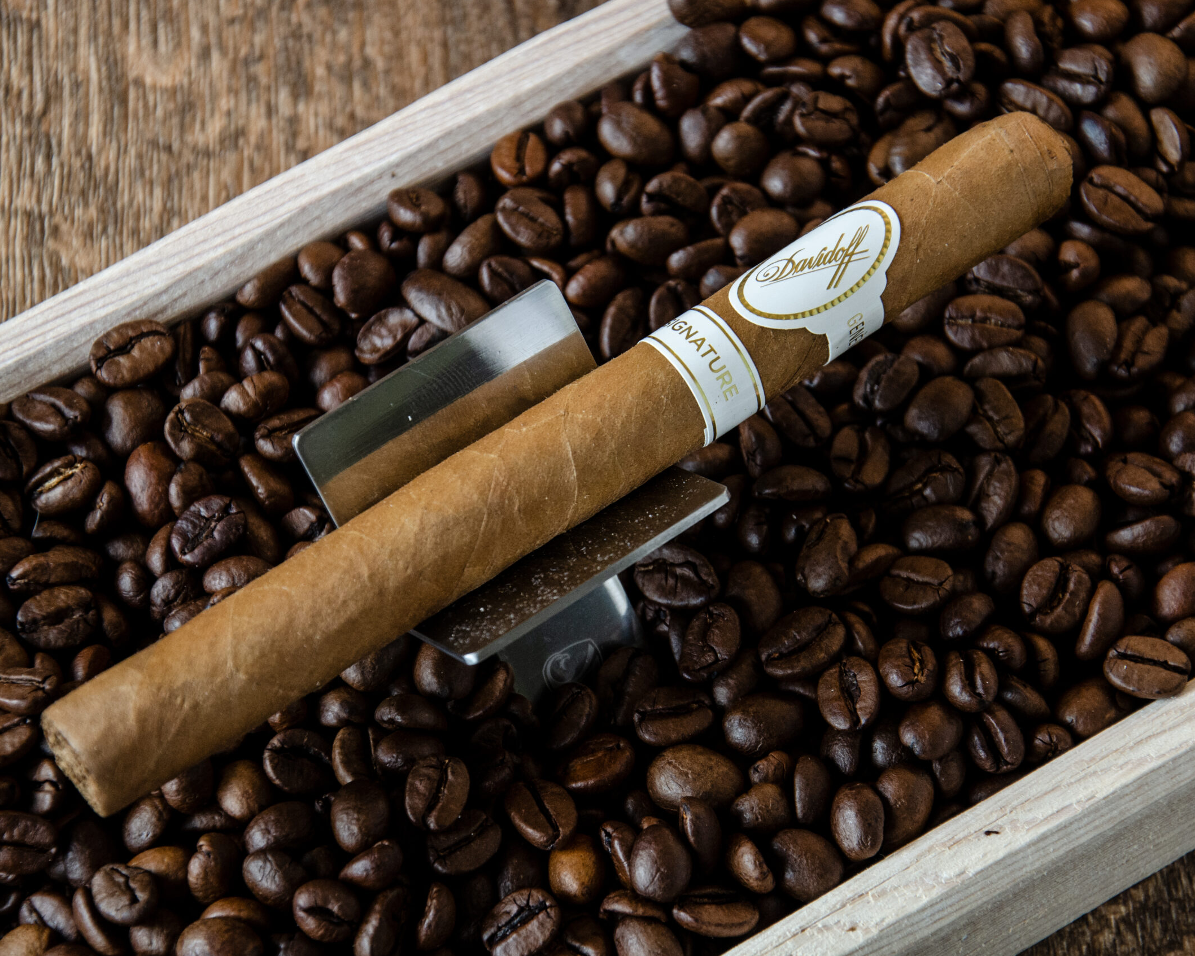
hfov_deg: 12.6
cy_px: 478
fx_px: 5411
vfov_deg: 10.1
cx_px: 618
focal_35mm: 153
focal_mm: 90
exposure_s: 1/80
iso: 800
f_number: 5.6
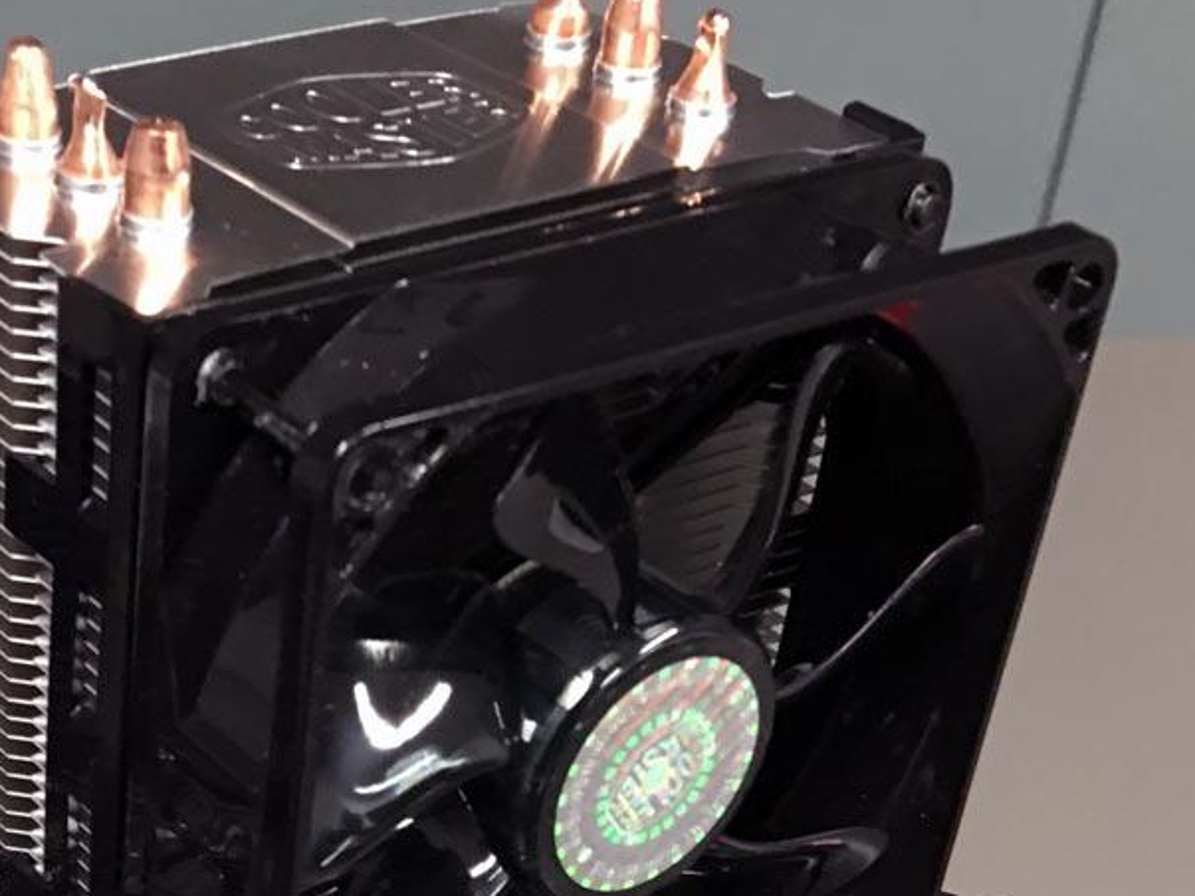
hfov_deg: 24.7
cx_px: 157
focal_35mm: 77
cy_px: 1098
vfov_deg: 18.1
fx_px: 2658
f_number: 2.2
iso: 80
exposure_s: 1/10
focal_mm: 4.2
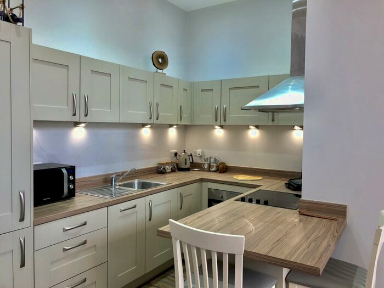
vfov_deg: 49.7
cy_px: 144
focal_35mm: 28
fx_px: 311
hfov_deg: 63.4
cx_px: 192
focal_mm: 4
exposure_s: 1/33
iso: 32
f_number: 1.8
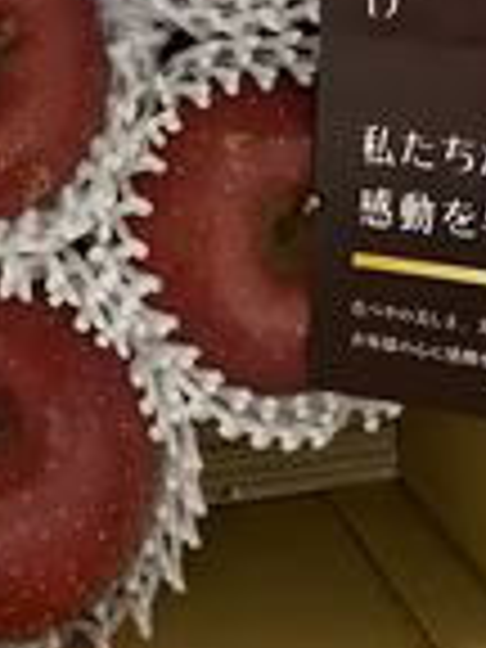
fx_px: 1348
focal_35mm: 72
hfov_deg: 19.8
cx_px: 0
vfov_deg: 24.0
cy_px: -180
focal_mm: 4.25
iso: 320
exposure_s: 1/50
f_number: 1.8
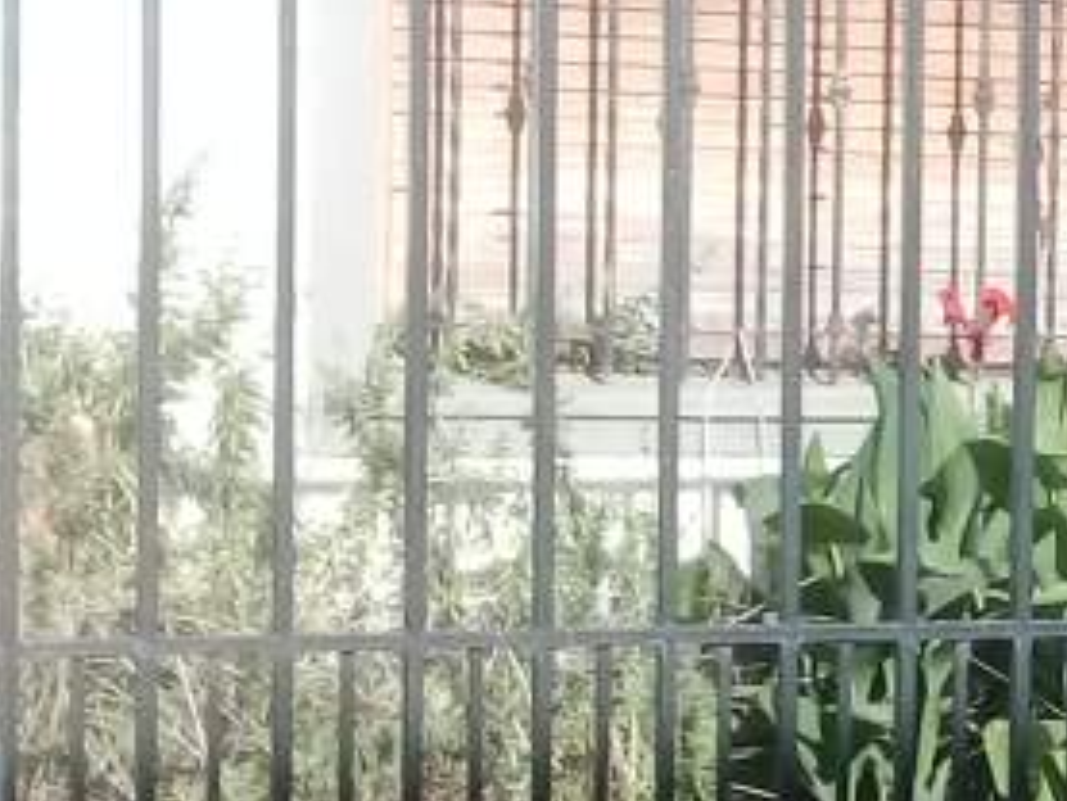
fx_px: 4163
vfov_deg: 11.0
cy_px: 466
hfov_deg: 13.4
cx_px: 1826
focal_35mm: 135
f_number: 2.2
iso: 64
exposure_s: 1/534
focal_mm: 3.3
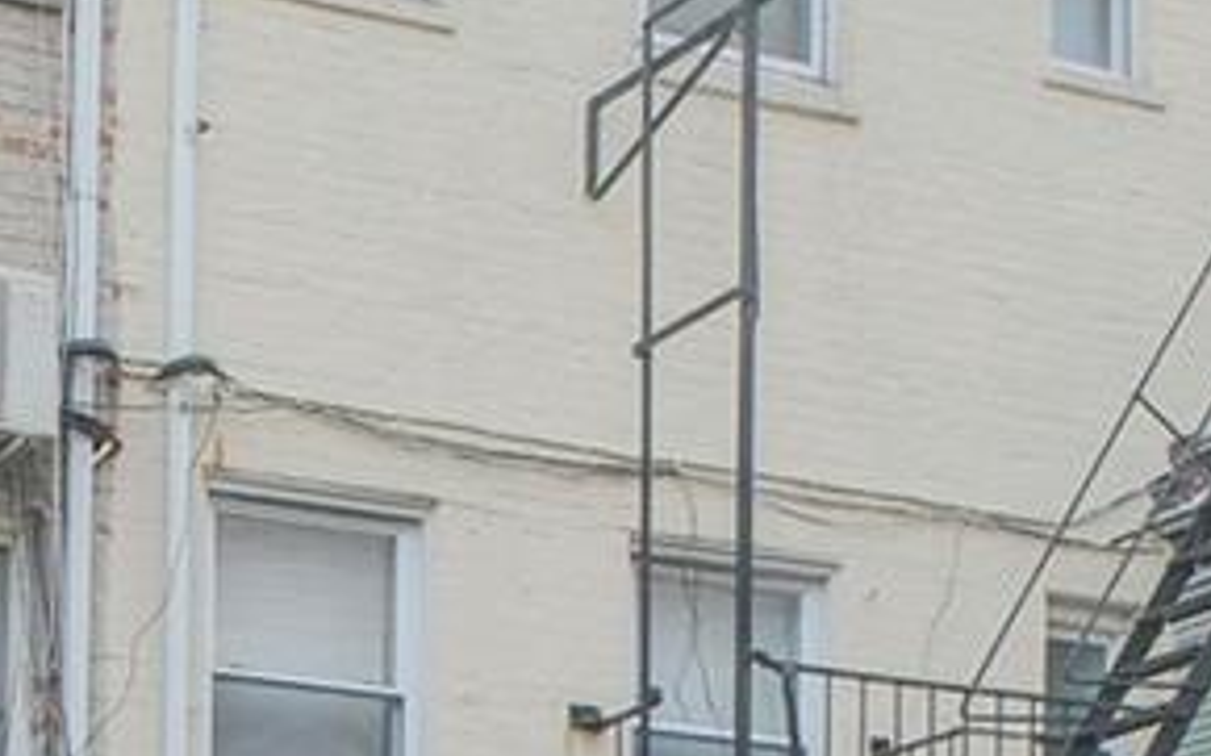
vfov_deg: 10.9
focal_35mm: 108
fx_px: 3563
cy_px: 1548
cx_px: -71
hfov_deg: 18.6
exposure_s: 1/80
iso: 160
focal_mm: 10
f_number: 8
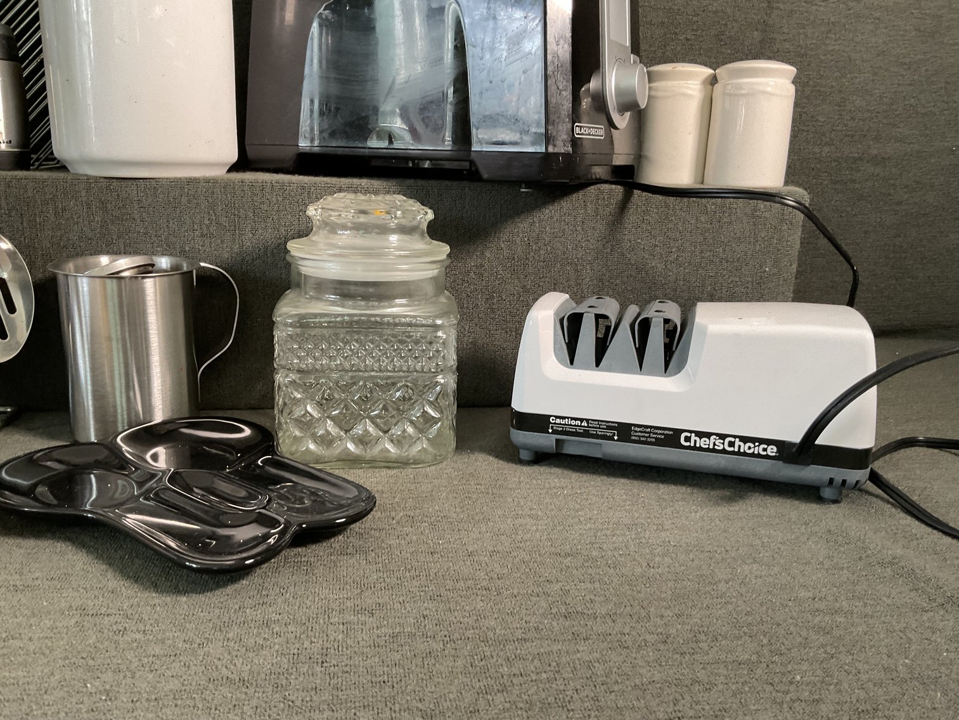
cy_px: 360
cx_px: 480
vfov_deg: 48.2
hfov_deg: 61.7
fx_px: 803
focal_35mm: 29
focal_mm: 3
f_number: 1.8
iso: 100
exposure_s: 1/60
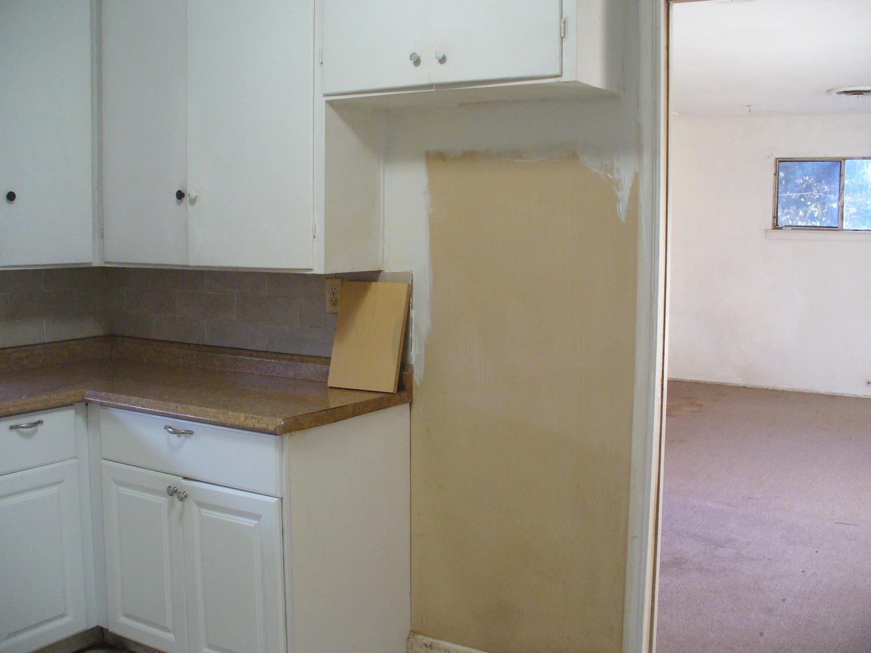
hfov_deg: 50.1
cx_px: 436
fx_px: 931
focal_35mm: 37
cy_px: 326
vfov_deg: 38.7
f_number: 2.8
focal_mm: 6.1
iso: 200
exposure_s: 1/30
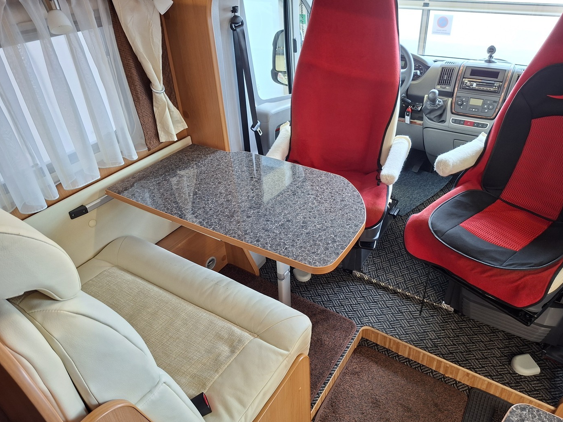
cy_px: 209
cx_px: 290
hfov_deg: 71.6
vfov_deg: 56.8
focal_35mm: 24
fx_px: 390
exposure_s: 1/33
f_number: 1.8
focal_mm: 5.54
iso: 250
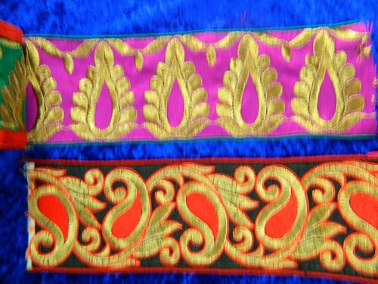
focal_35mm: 25
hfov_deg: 69.4
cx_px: 189
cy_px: 142
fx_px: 273
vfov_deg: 54.9
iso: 200
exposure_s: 1/3
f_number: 3.1
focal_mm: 4.5
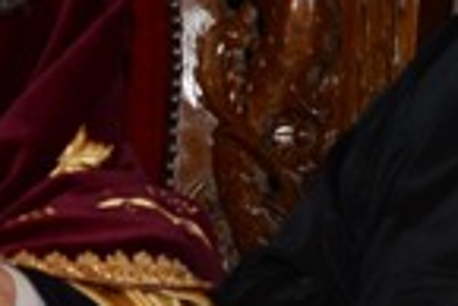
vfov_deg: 3.0
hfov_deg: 4.4
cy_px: 200
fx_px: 5909
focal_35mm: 464
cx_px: 193
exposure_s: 1/30
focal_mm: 70
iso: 1000
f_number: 7.1
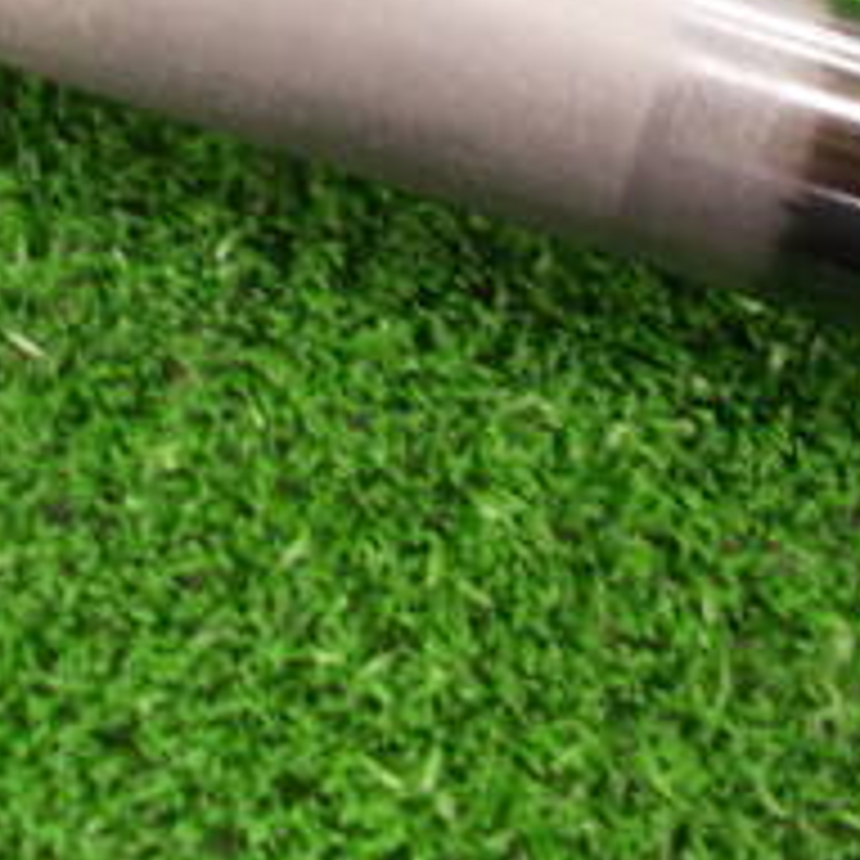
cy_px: -36
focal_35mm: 77
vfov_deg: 21.5
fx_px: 2164
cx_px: 275
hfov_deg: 22.4
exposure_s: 1/10
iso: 200
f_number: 3.2
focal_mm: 4.6
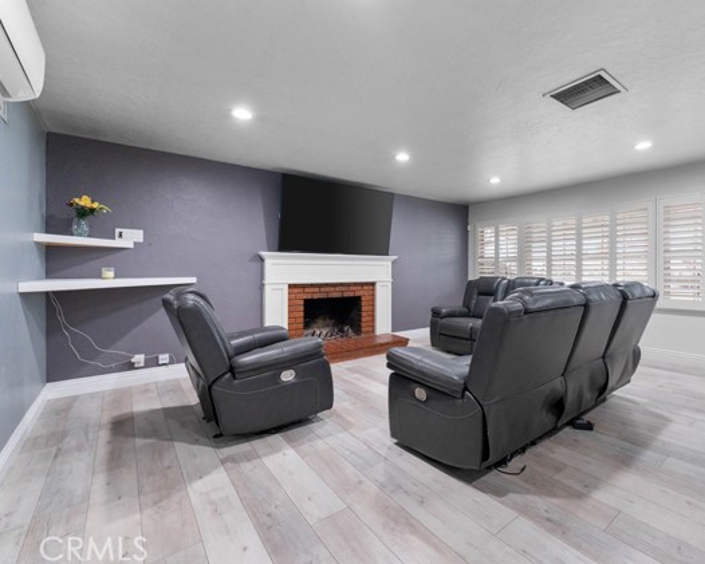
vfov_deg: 80.4
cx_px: 418
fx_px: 334
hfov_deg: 92.1
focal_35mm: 16
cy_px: 282
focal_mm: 14
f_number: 5
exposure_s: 1/13
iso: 2500
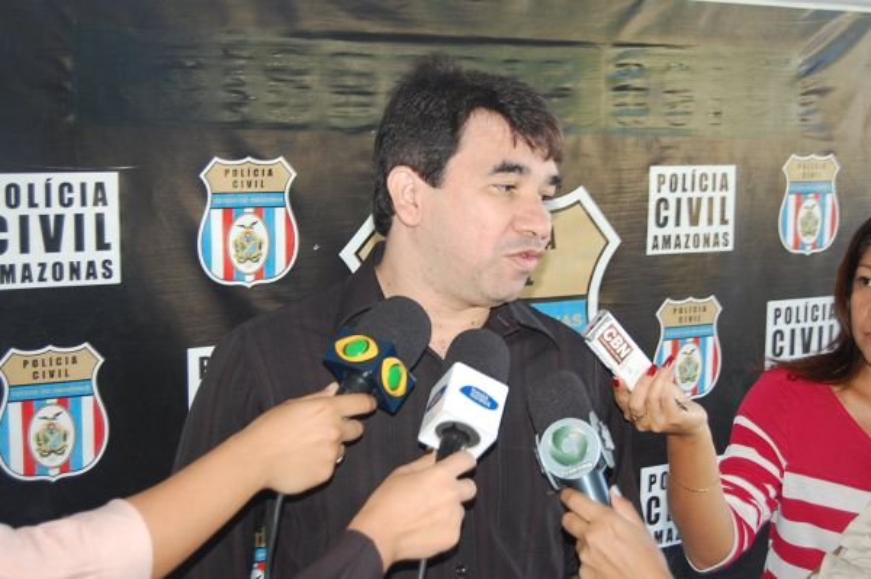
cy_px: 290
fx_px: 1378
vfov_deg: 23.7
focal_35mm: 57
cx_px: 436
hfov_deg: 35.1
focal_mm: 38
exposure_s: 1/60
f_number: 5
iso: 400
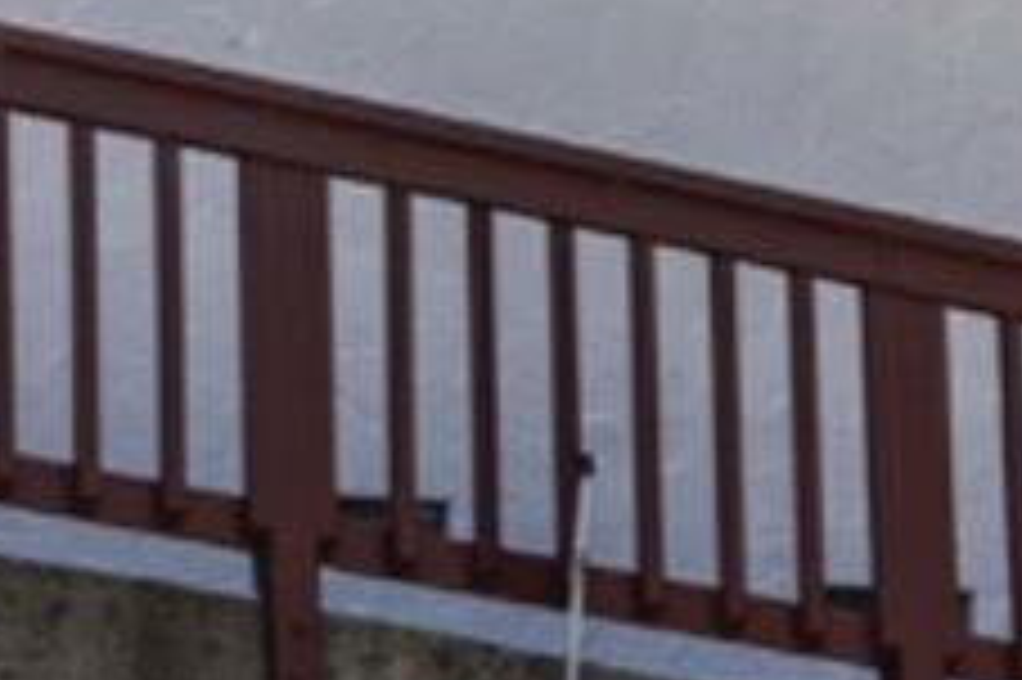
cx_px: -113
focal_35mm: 218
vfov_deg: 6.1
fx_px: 6184
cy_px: -648
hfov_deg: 9.4
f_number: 8
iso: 400
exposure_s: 1/100
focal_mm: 33
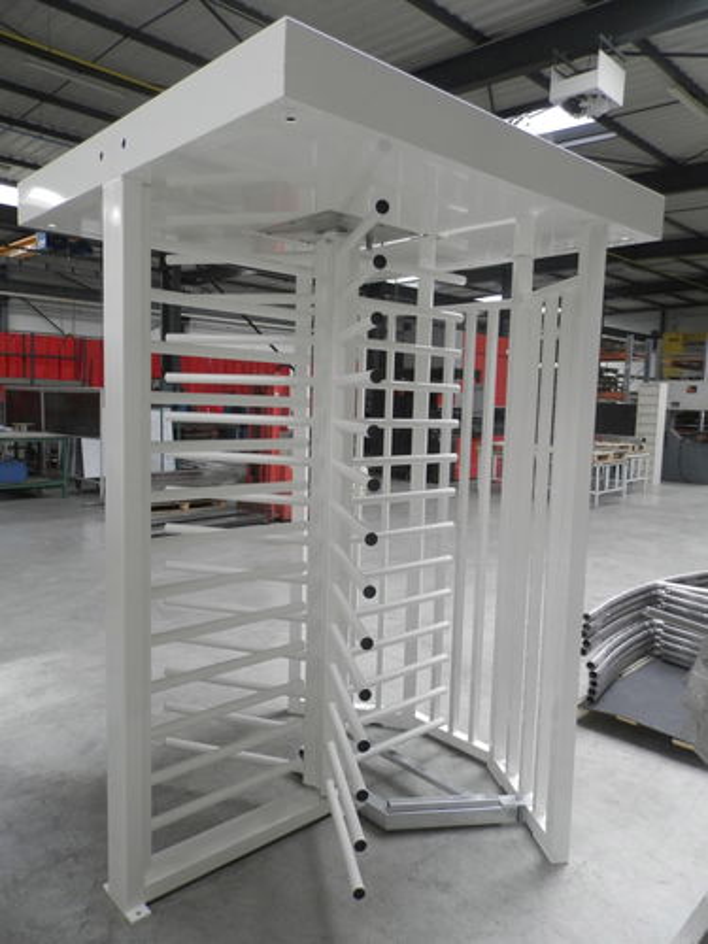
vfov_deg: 69.4
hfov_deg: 54.9
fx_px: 682
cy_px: 472
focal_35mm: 25
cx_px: 354
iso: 200
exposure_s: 1/8
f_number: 3.1
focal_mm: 4.5
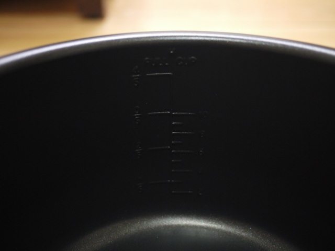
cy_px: 126
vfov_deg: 36.0
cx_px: 168
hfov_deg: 46.8
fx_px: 387
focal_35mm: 40
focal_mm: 20
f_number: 1.7
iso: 400
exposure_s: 1/15
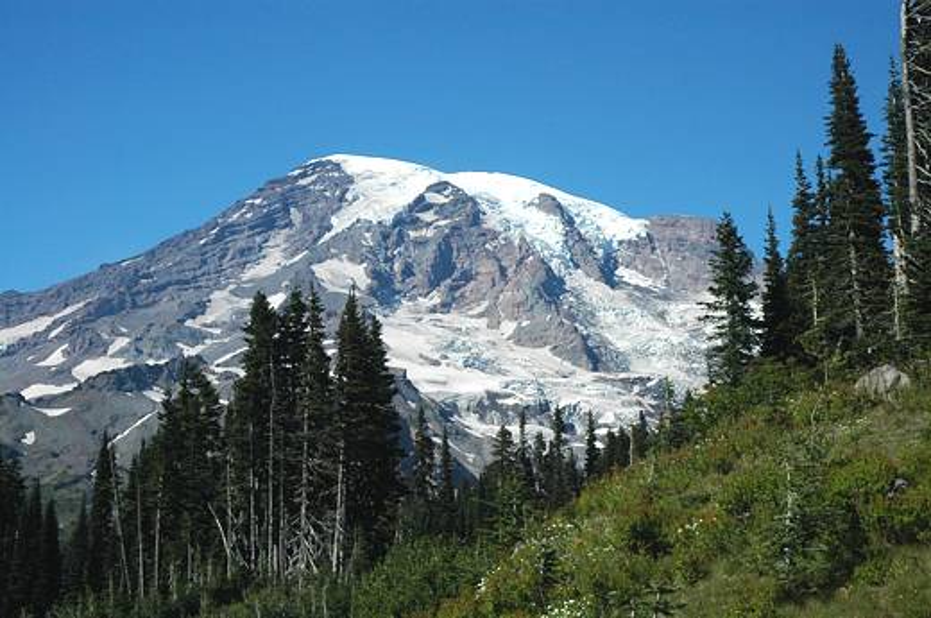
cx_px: 466
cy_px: 309
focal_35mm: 52
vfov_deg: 25.7
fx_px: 1356
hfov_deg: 37.9
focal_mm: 35
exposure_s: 1/250
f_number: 10
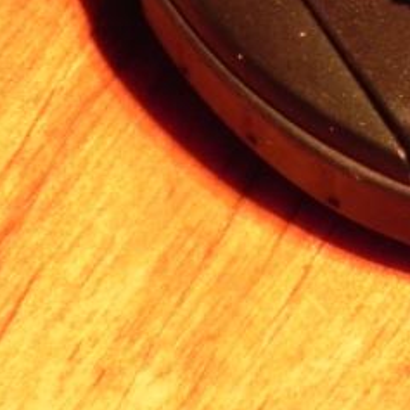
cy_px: -223
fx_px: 4864
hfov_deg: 4.8
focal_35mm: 363
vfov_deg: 4.8
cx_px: 550
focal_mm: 16.9
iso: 400
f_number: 4
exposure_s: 1/9.8
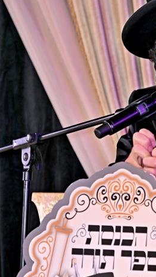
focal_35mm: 280
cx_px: 195
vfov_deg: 7.7
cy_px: 152
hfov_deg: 4.3
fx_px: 2058
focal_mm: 120
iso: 400
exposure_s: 1/160
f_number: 4
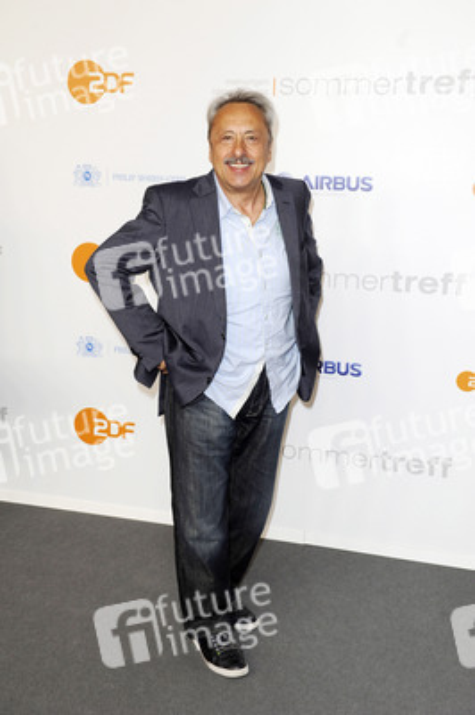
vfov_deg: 43.6
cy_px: 358
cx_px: 238
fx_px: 892
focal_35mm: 45
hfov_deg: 29.8
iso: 800
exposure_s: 1/160
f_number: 6.3
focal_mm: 45
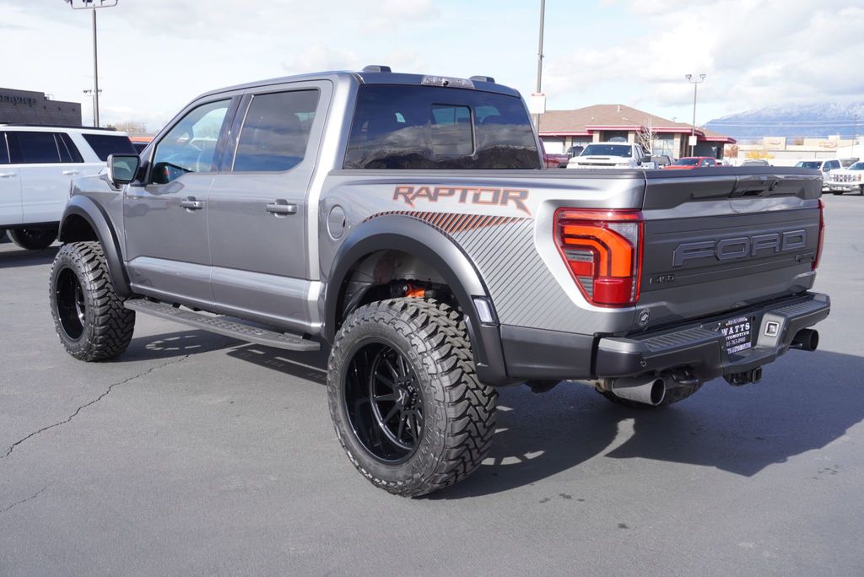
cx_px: 432
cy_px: 288
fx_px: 864
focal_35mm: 36
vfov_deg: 36.9
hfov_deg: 53.1
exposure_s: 1/160
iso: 100
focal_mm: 24
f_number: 6.3
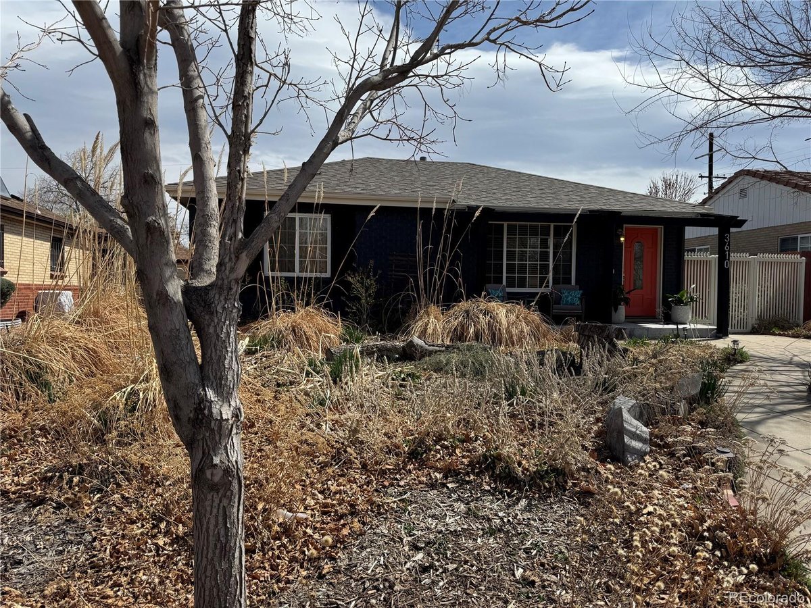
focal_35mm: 24
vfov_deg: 56.8
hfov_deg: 71.6
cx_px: 406
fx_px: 562
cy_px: 304
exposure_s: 1/5814
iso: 80
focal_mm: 6.76
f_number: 1.78
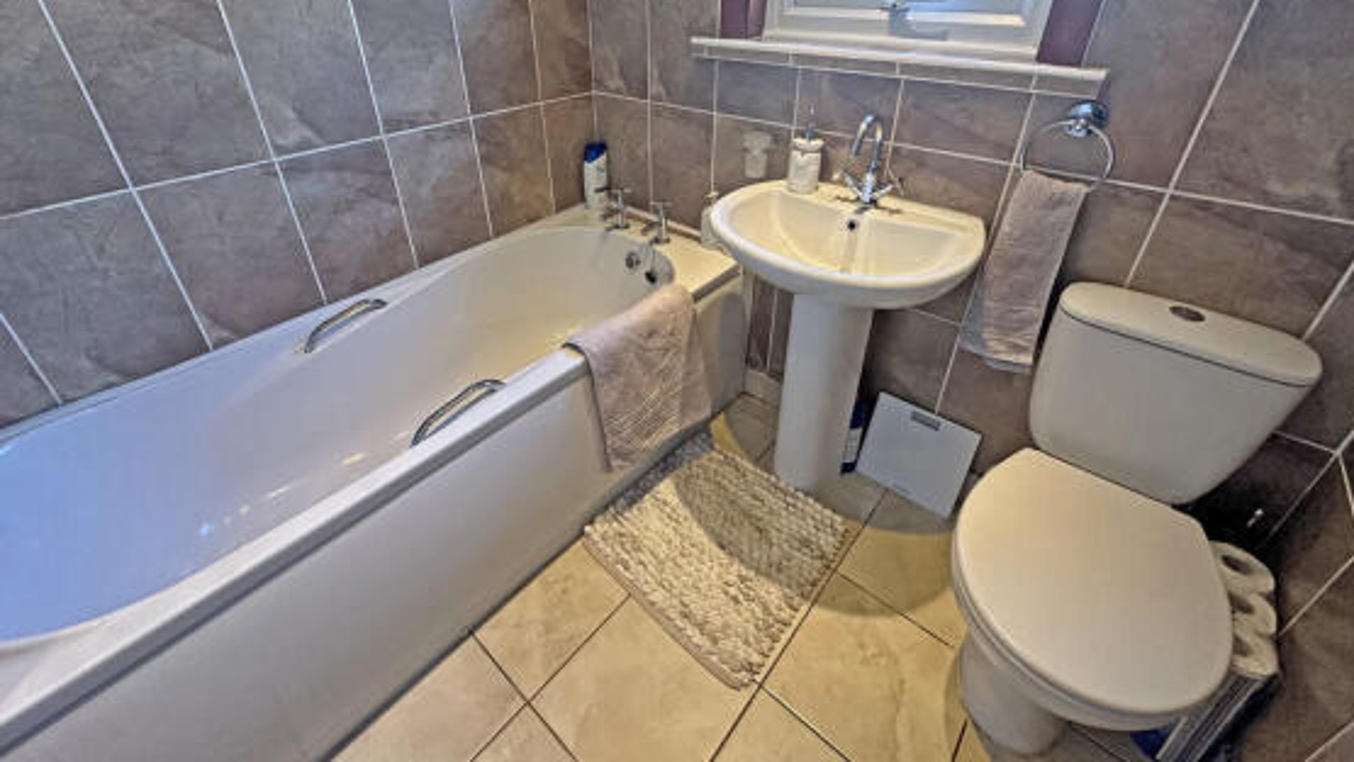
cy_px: 281
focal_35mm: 16
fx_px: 575
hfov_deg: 99.3
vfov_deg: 66.0
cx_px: 651
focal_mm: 2.22
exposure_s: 1/100
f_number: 2.2
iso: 250
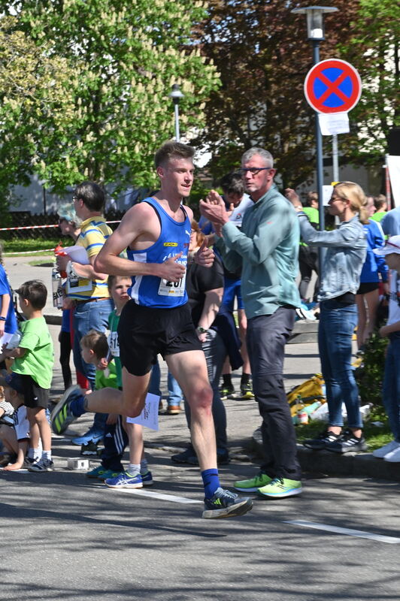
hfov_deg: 10.5
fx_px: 2170
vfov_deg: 15.8
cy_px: 300
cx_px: 200
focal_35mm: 130
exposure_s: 1/320
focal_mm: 130
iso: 640
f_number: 18
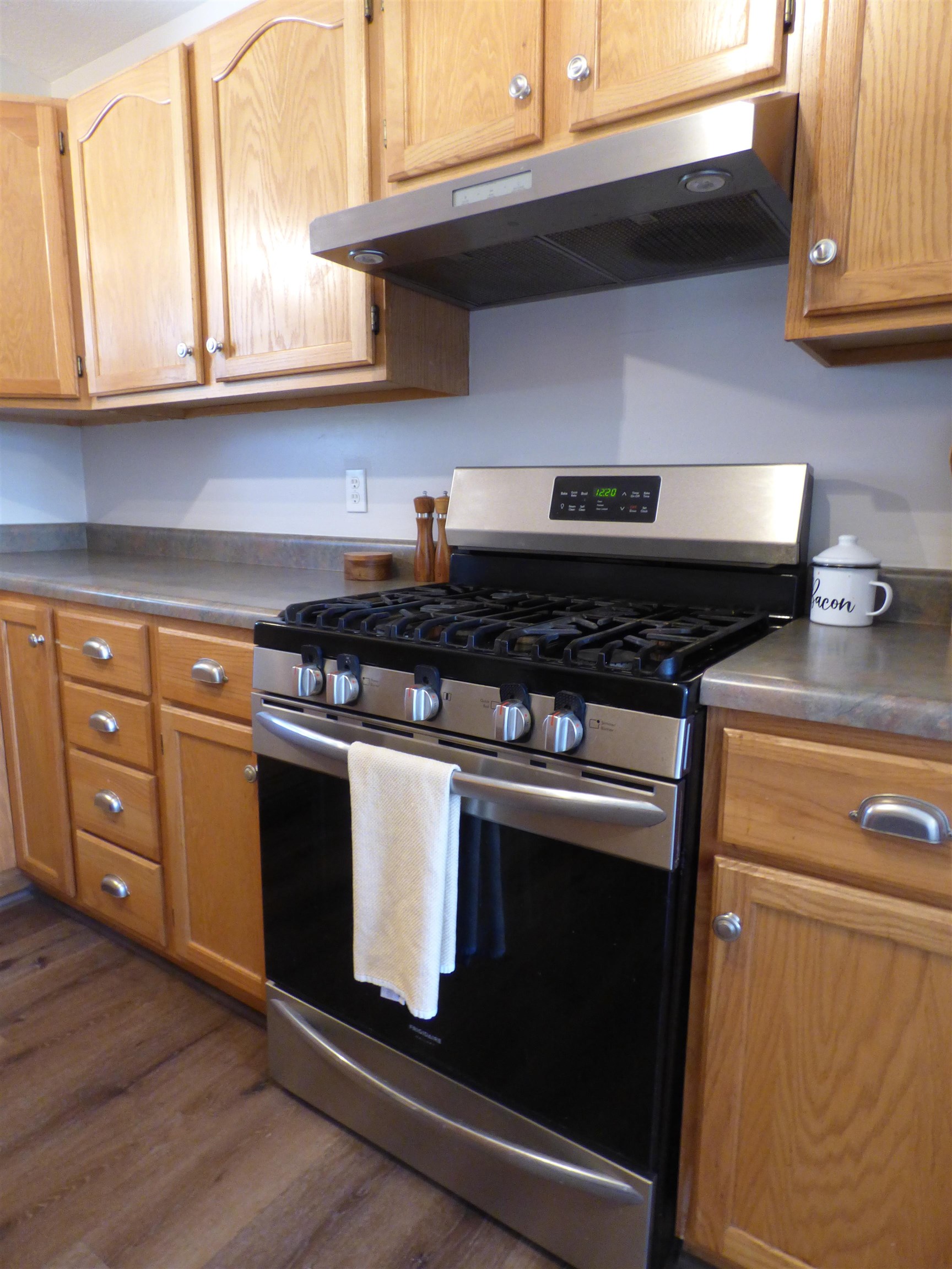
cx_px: 476
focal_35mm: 20
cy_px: 634
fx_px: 733
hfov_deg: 66.0
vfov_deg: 81.7
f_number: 2.8
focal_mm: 3.58
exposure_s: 1/20
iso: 400
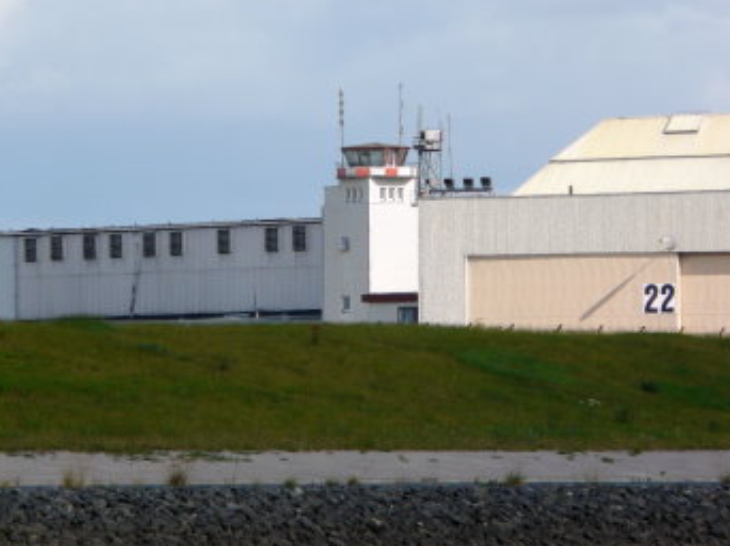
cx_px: 361
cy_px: 245
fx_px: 10895
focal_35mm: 517
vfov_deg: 2.9
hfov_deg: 3.8
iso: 100
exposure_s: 1/500
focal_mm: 72.6
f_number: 6.3
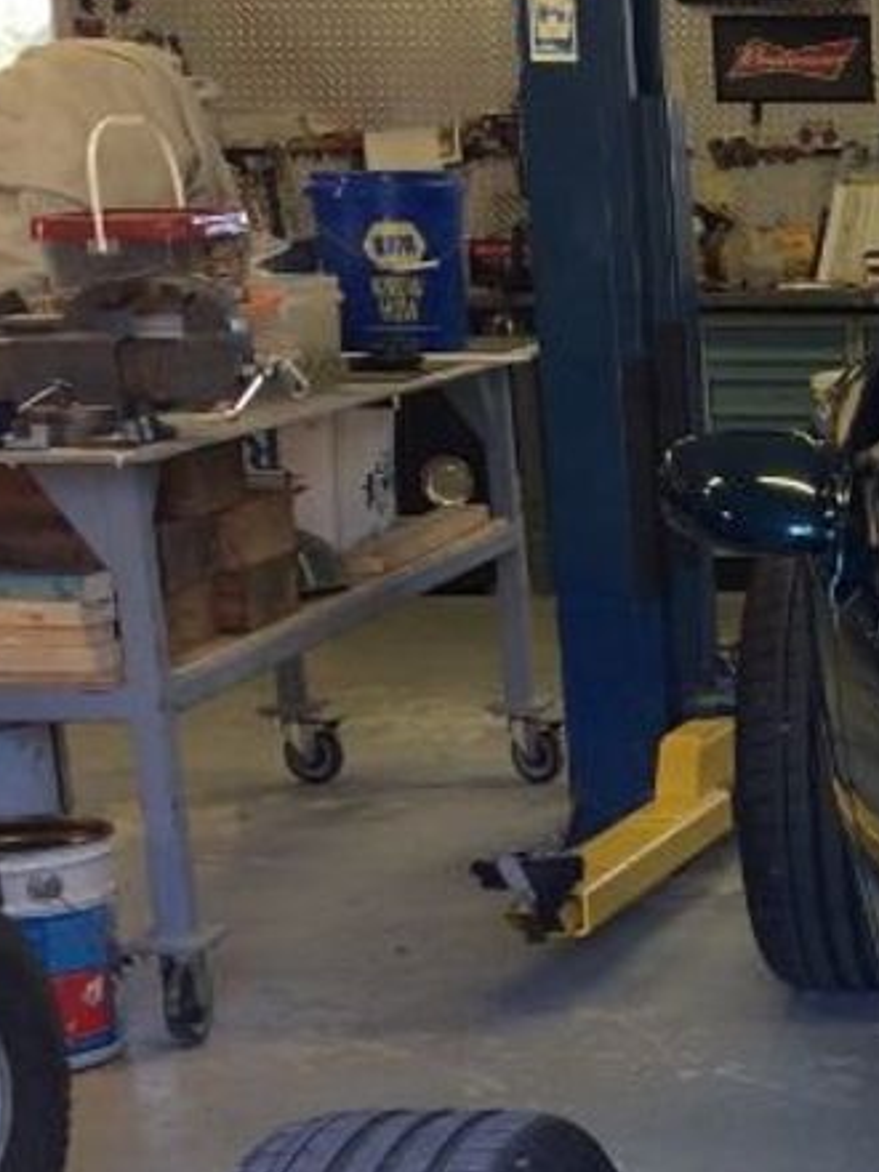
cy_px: 923
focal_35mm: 90
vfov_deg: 21.5
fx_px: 3047
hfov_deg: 15.2
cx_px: 1321
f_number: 2.2
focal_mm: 4.15
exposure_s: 1/40
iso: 40
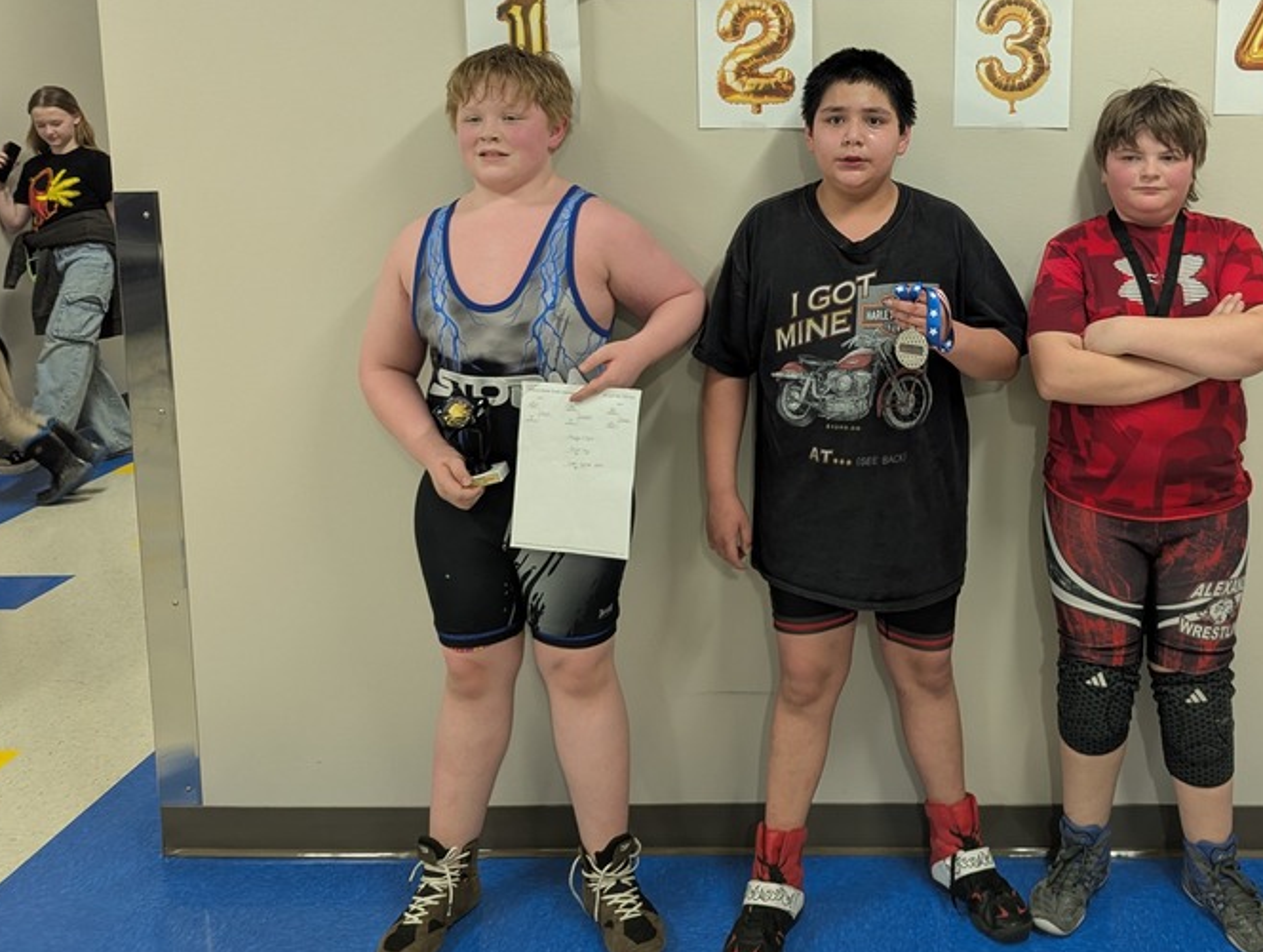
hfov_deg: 48.8
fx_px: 1352
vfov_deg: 37.8
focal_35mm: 37
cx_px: 884
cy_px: 241
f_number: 1.85
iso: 118
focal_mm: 6.81
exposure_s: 1/40
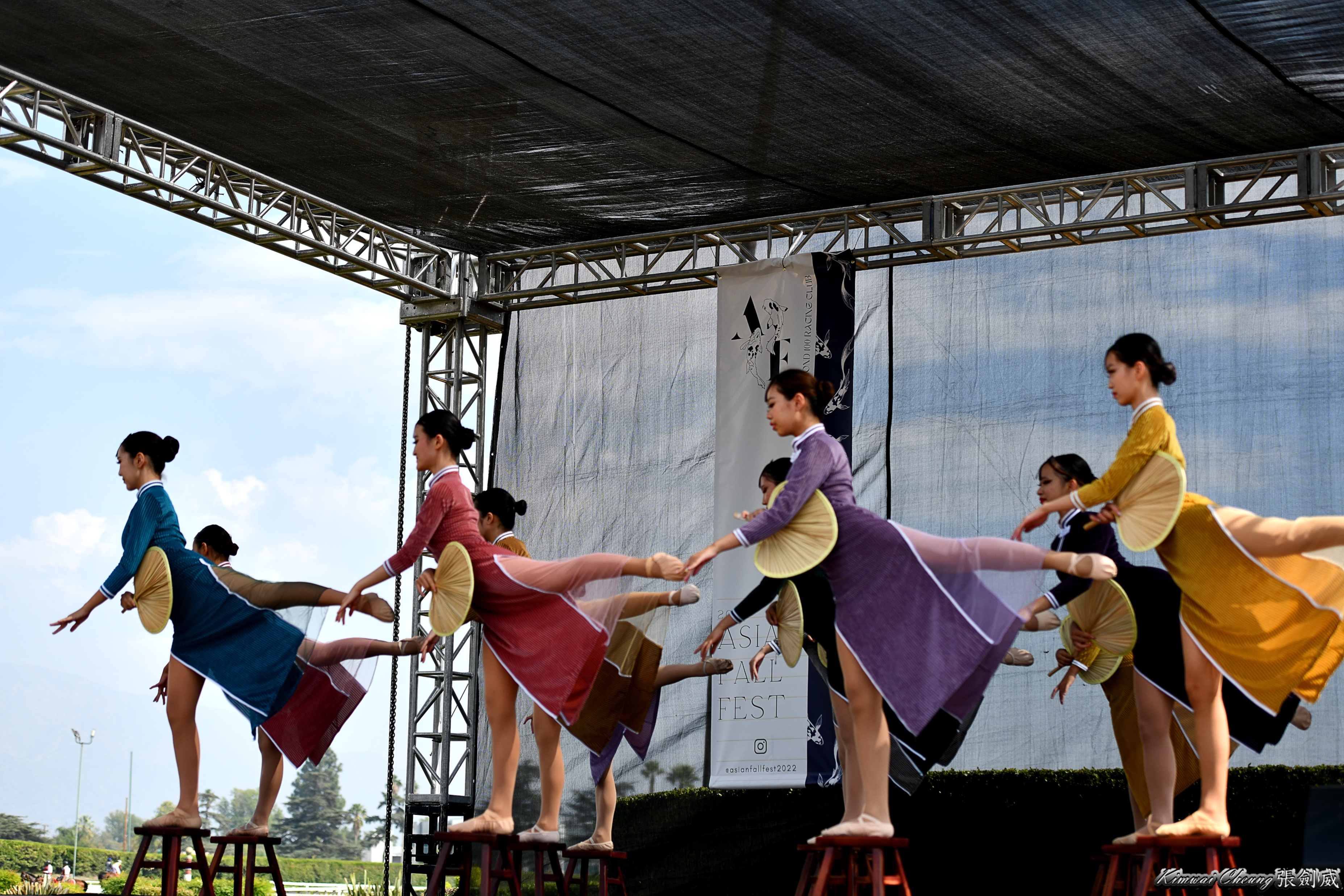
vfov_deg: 19.5
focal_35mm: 70
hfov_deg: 28.8
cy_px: 448
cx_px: 672
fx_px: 2613
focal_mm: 70
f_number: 3.5
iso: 100
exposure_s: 1/1250
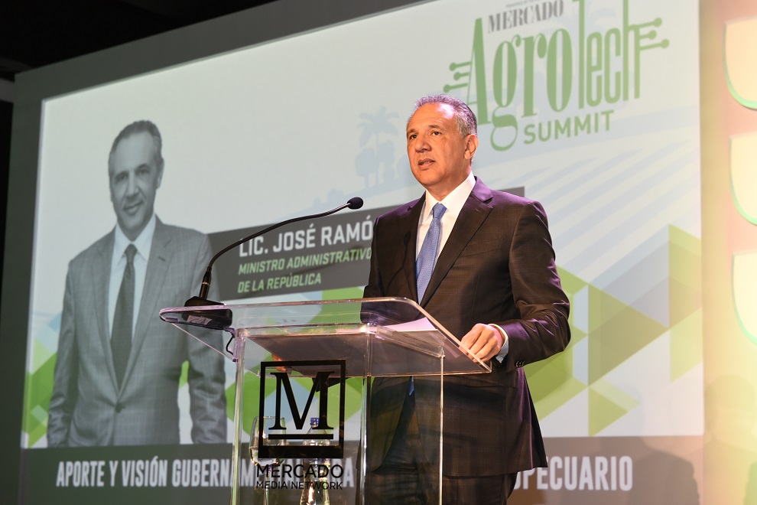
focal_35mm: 70
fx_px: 1472
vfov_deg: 19.5
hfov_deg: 28.8
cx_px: 378
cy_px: 252
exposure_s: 1/60
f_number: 5.6
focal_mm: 70
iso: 1250
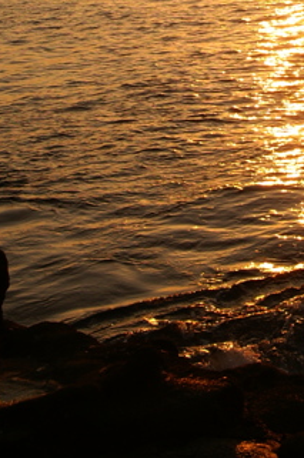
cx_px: 355
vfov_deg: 22.3
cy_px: -57
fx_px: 1093
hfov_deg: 15.3
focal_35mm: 86
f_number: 5.6
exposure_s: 1/500
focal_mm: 18
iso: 200
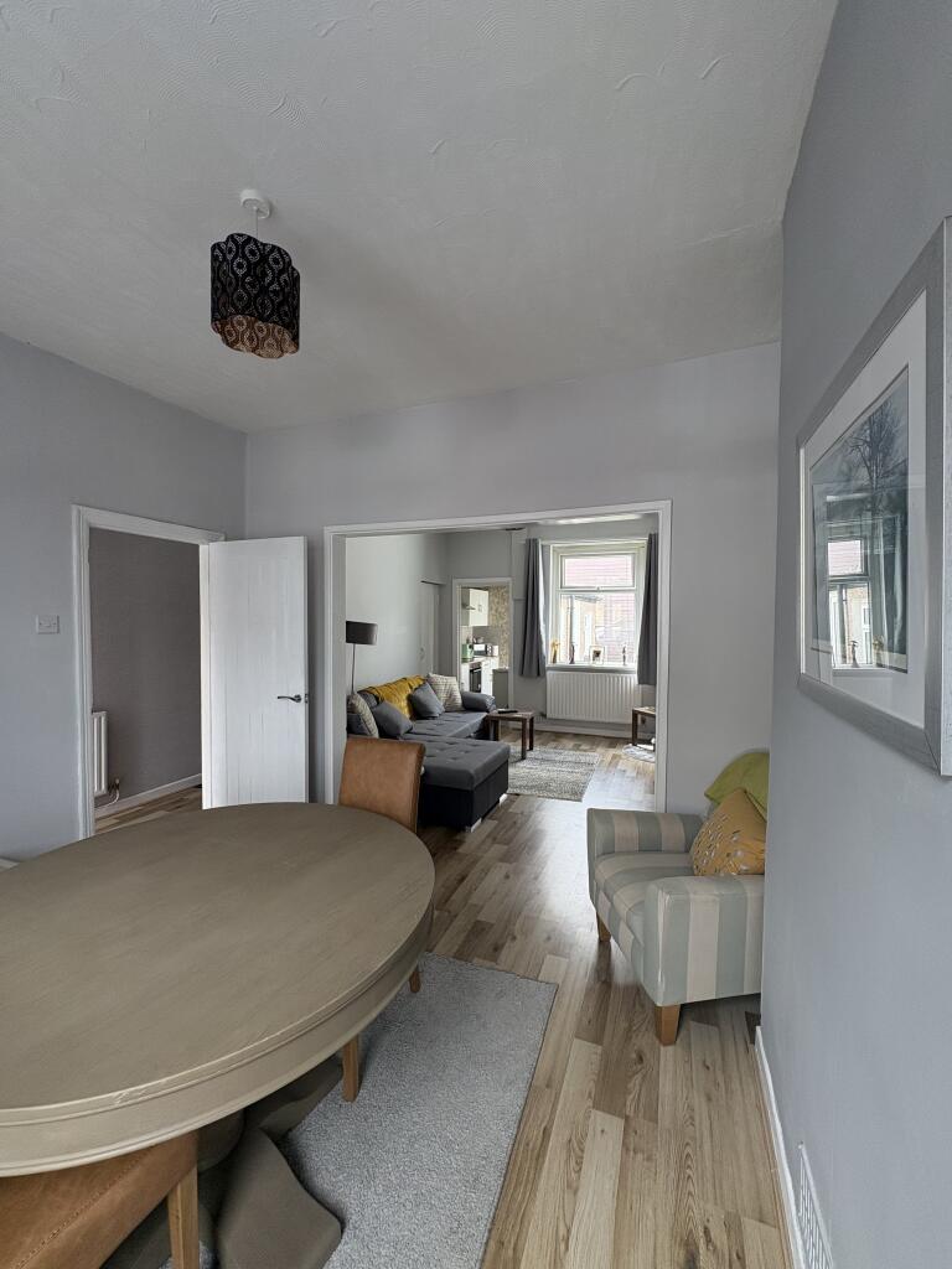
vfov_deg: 102.1
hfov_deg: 85.7
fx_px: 513
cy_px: 634
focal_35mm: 14
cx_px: 476
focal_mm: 2.22
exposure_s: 1/107
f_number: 2.2
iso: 80
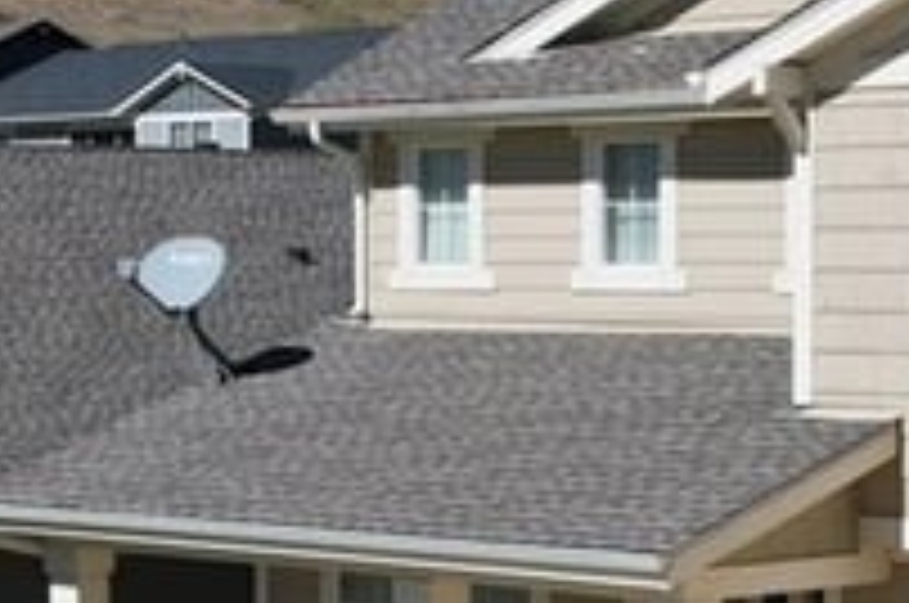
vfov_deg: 10.4
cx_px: 572
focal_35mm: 131
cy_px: 583
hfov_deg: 15.7
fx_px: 3302
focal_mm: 8.38
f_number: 2.8
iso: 140
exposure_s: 1/120
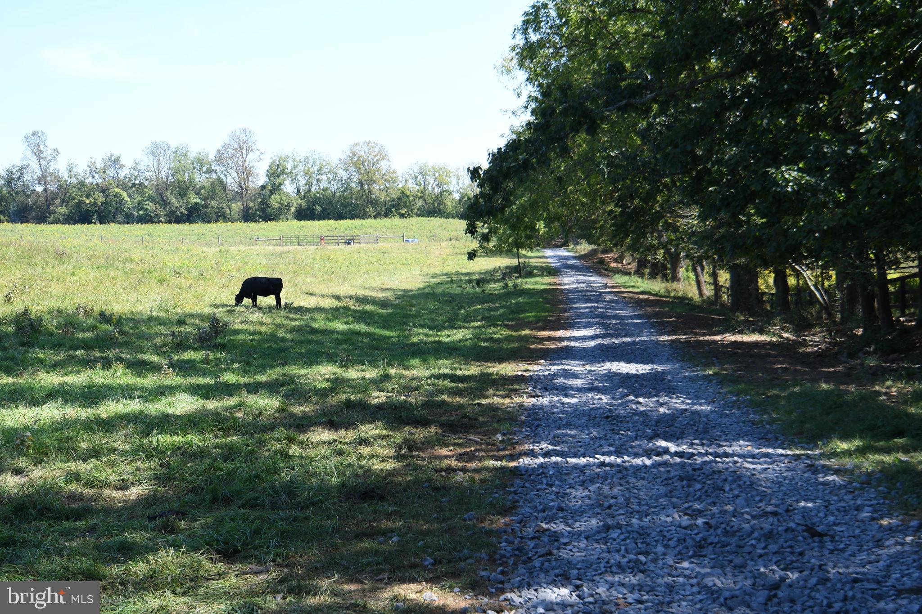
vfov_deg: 28.1
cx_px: 461
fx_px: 1229
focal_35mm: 48
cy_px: 307
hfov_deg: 41.1
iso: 100
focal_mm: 24
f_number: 5.6
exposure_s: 1/125
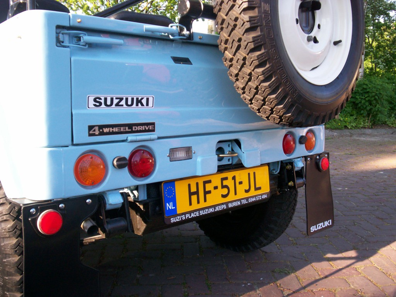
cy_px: 148
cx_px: 198
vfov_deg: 39.7
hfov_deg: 51.4
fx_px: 412
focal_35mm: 36
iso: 100
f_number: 4.5
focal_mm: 5.9
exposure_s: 1/76.1
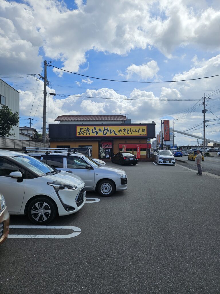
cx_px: 110
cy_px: 147
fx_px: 195
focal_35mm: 23
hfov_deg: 58.9
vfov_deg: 73.9
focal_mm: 5.4
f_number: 1.8
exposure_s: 1/3363
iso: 25
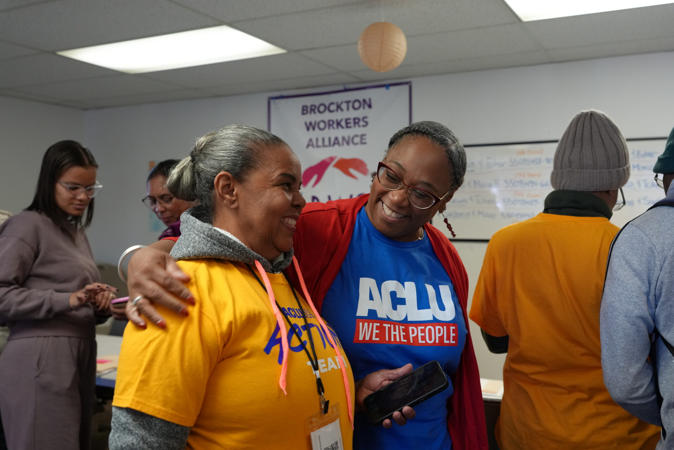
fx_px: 655
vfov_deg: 37.9
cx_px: 337
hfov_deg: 54.4
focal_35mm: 35
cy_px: 225
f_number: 4
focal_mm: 35
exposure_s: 1/160
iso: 2500
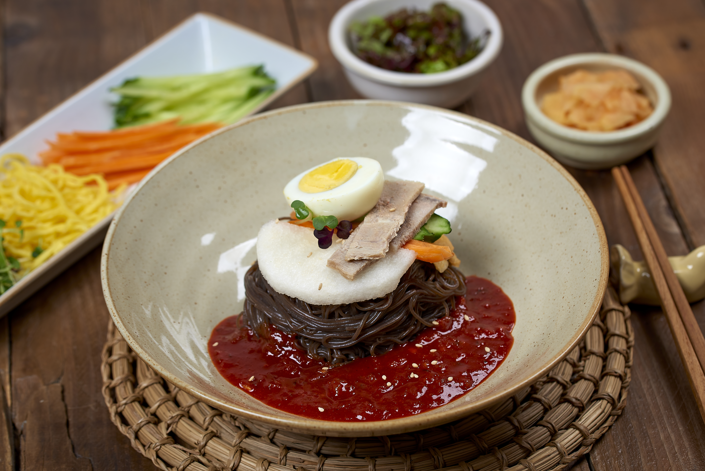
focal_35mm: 90
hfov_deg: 22.6
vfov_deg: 15.2
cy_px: 236
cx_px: 352
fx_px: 1763
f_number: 5.6
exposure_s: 1/160
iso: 125
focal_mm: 90
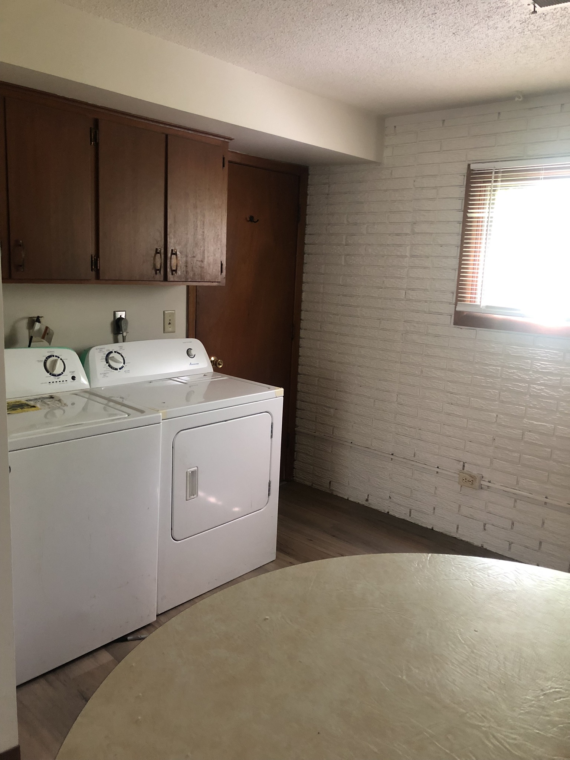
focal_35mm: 28
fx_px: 615
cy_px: 380
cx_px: 285
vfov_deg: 63.4
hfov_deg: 49.7
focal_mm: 3.99
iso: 100
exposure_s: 1/13
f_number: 1.8
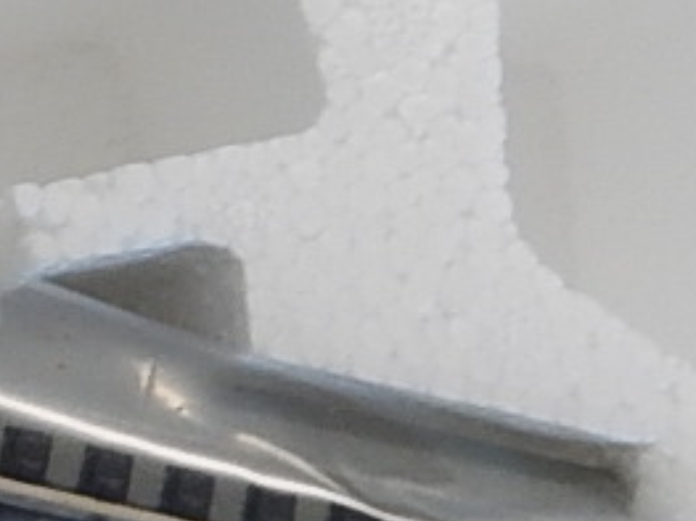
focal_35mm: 134
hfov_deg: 11.8
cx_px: -1022
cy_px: 312
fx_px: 2693
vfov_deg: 11.1
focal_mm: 4
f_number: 3
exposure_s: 1/30
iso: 160
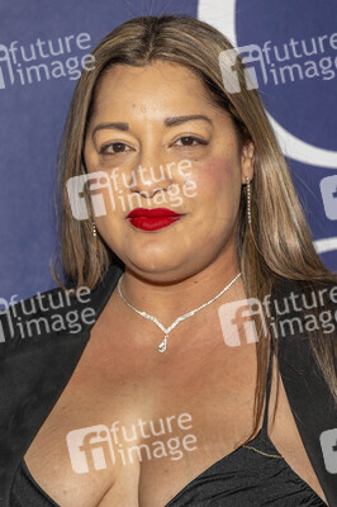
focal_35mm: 120
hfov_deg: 11.4
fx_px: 1688
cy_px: 254
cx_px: 168
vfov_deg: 17.1
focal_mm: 120
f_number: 5.6
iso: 800
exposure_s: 1/200
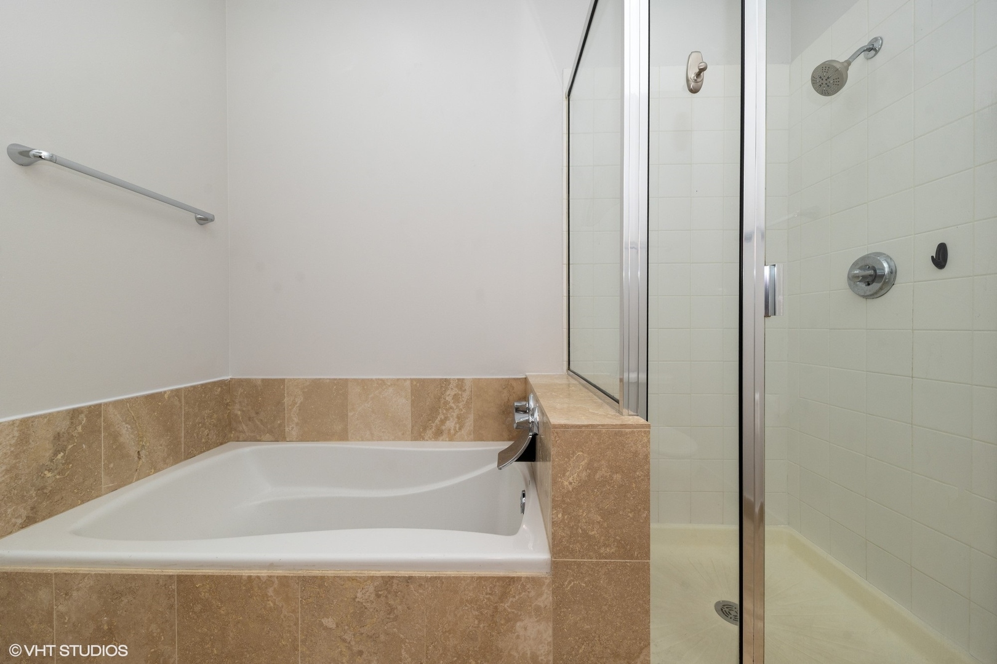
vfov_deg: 90.0
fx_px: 332
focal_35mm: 12
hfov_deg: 112.6
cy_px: 332
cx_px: 498
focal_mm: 12
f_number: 8
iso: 200
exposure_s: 1/320
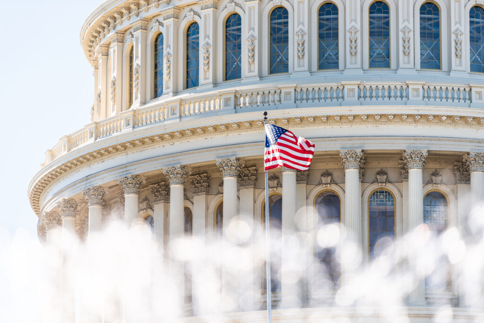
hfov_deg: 10.3
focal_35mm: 200
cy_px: 162
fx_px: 2689
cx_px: 242
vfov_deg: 6.9
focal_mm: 200
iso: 64
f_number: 2.8
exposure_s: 1/1250
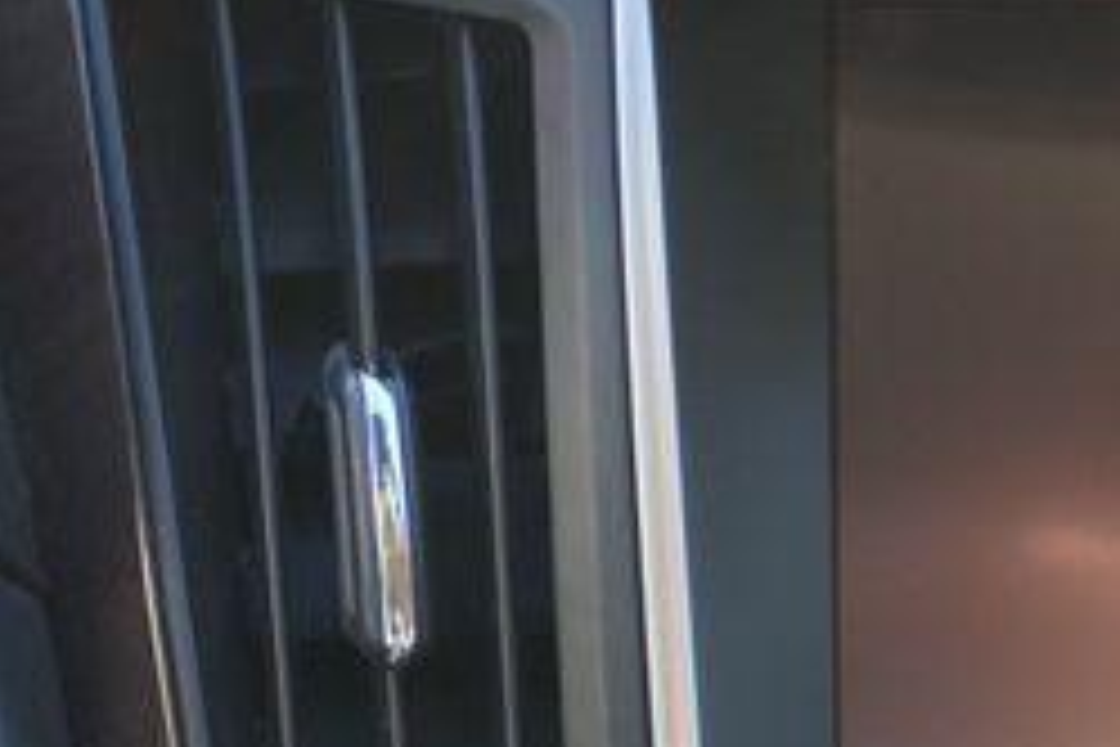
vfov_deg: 11.5
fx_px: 3711
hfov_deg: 16.4
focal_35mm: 119
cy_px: 369
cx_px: 1363
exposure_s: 1/60
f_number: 5
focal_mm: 31
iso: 250
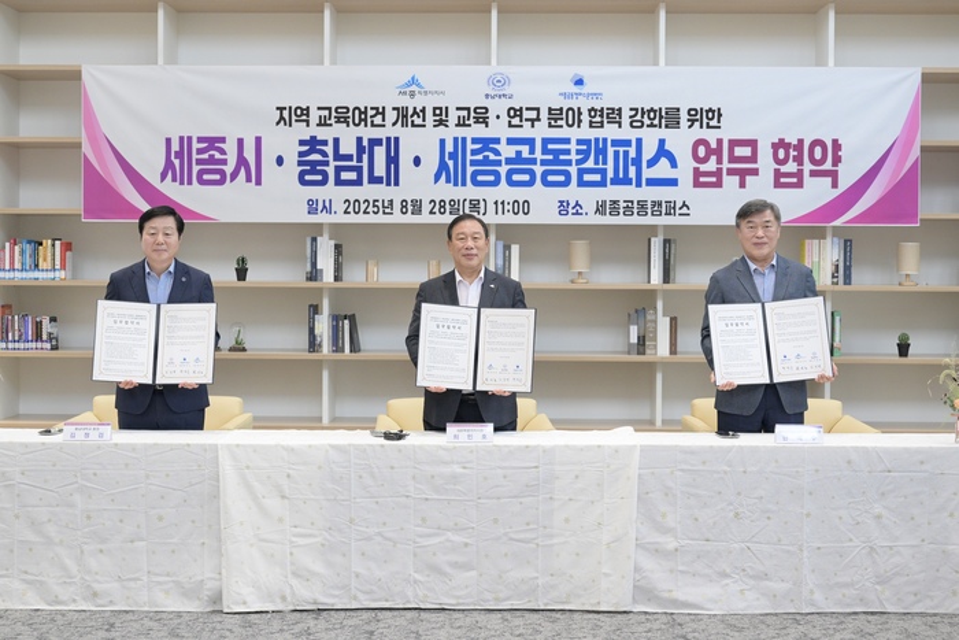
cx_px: 480
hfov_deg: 38.2
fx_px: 1385
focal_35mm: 52
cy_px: 320
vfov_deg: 26.0
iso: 2000
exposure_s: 1/250
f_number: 5
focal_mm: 52
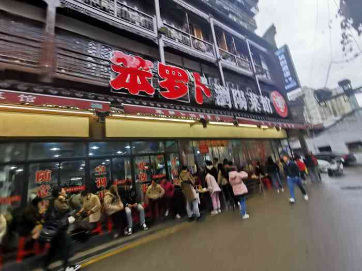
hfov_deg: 94.5
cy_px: 136
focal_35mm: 16
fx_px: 167
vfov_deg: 78.1
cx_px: 181
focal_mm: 2.35
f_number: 2.2
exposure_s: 1/100
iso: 80
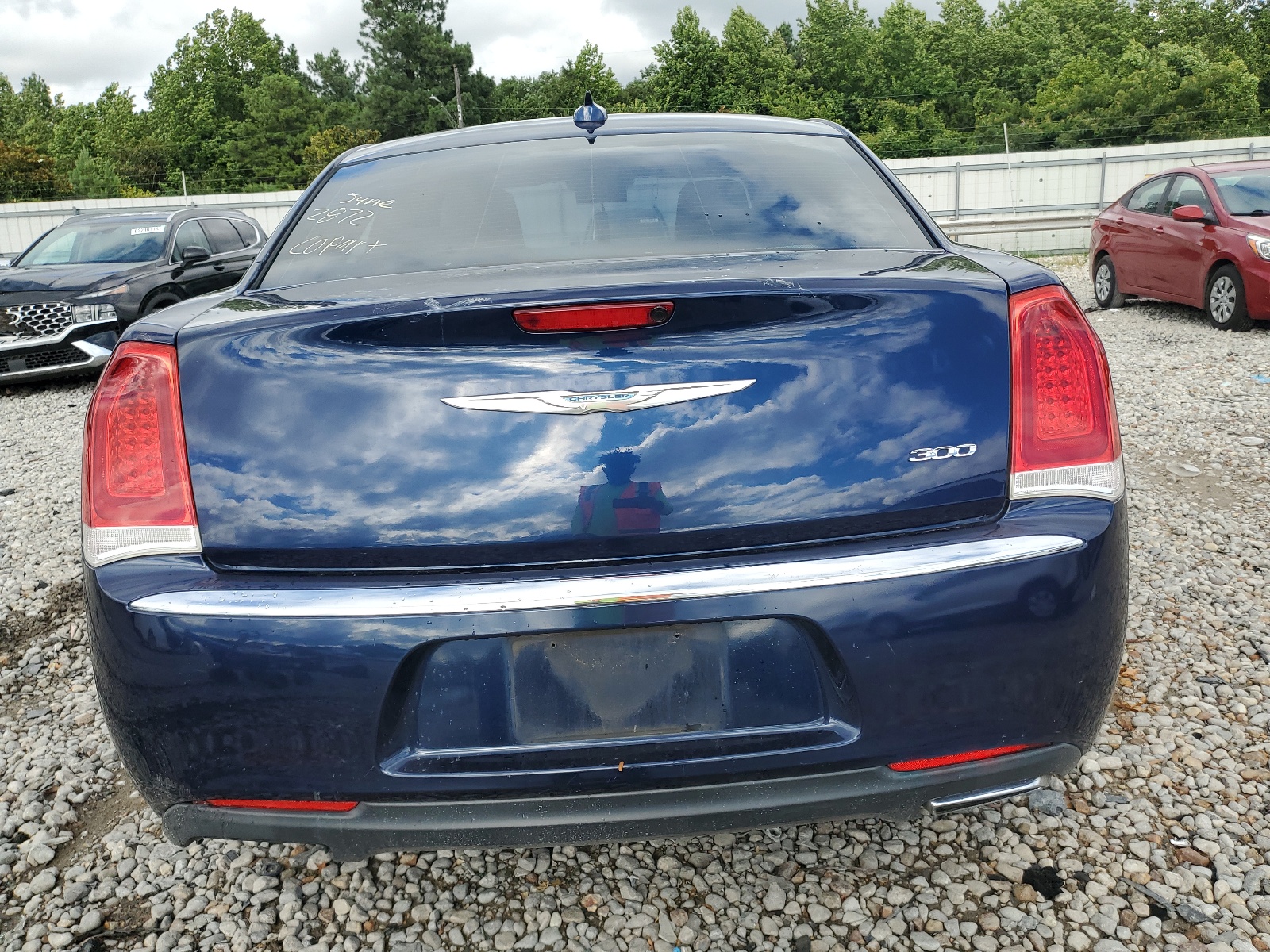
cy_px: 476
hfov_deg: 67.3
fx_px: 954
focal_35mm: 26
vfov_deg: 53.1
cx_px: 635
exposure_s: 1/1250
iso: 50
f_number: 1.5
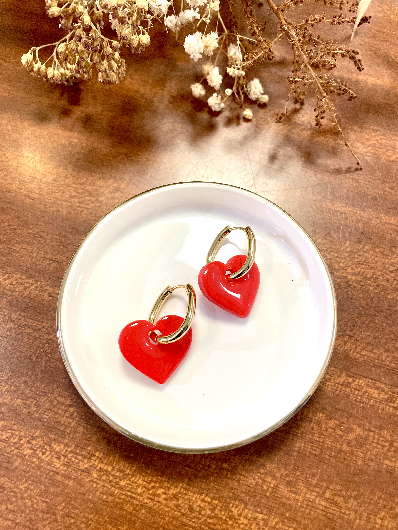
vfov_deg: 67.3
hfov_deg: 53.1
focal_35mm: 26
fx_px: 399
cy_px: 265
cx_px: 199
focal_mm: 4.2
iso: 100
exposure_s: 1/100
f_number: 1.6
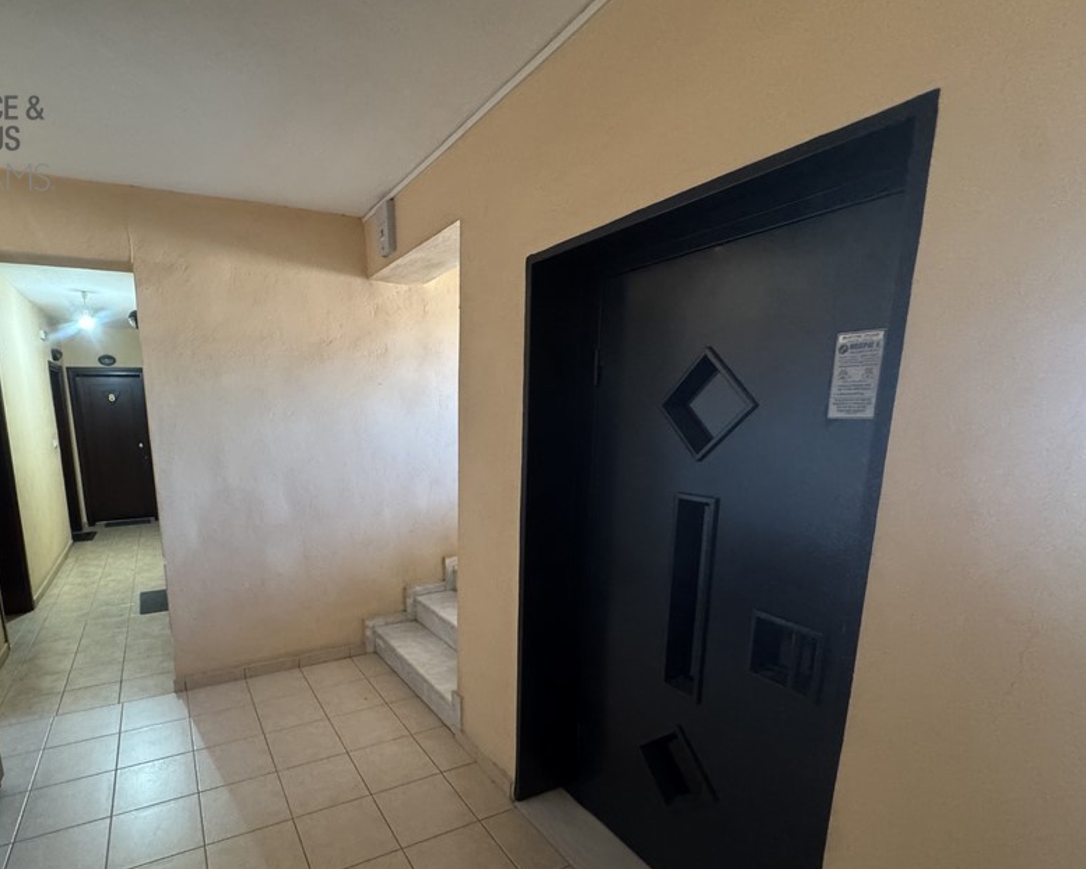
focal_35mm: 18
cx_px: 421
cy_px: 521
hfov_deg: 85.0
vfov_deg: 73.0
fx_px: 579
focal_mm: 2.22
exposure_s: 1/50
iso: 640
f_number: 2.2
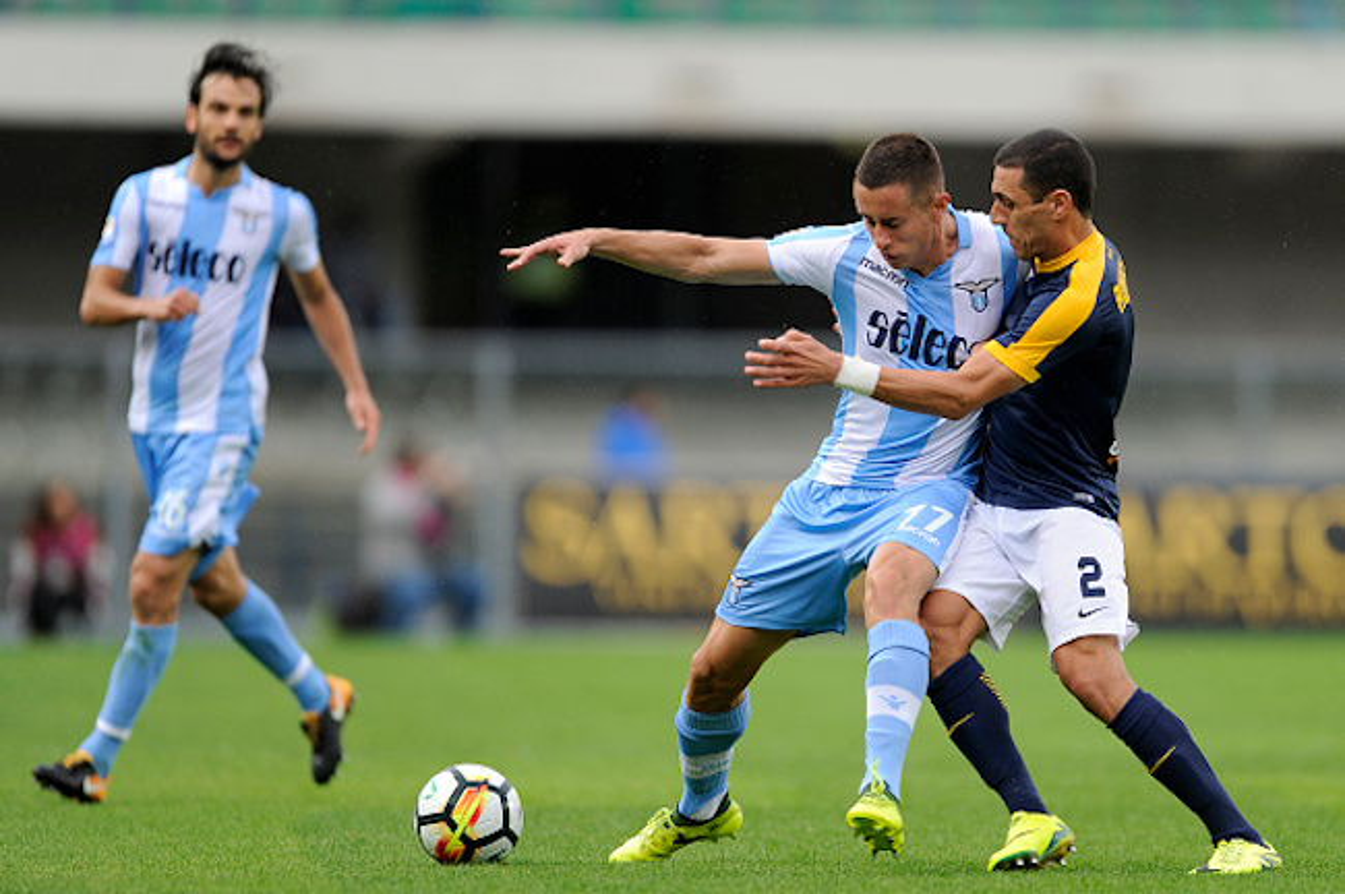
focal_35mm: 400
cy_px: 447
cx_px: 672
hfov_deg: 5.2
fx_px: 14929
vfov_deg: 3.4
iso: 800
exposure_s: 1/1000
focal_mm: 400
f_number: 2.8
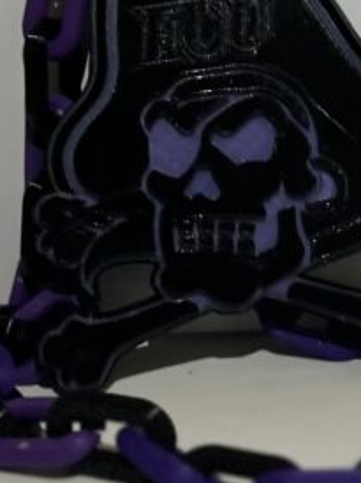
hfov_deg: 19.3
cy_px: 167
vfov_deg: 25.6
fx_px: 1058
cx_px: 241
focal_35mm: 76
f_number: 1.5
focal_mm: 5.7
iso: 400
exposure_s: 1/40
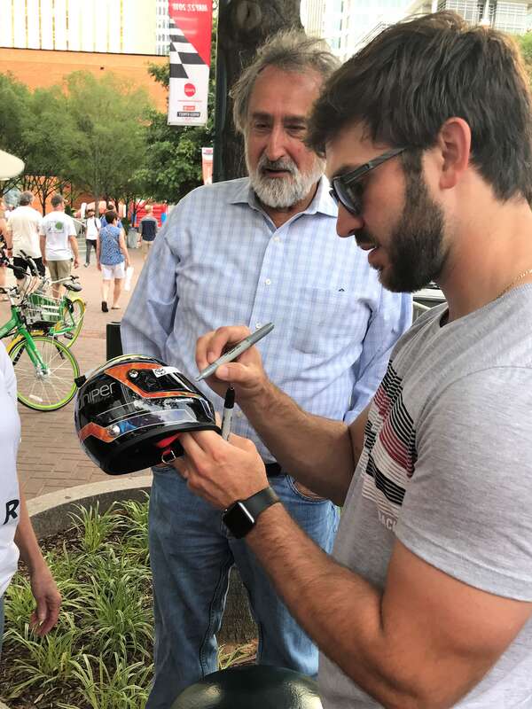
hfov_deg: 49.7
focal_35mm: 28
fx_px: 574
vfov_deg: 63.4
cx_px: 266
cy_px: 354
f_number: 1.8
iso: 25
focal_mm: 3.99
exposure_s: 1/120
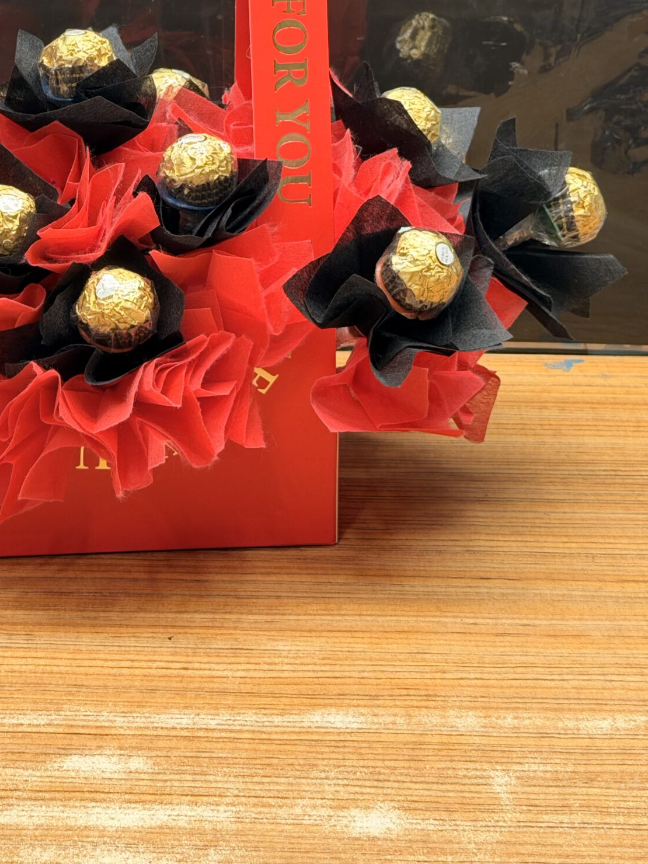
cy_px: 146
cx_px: 91
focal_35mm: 83
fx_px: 2072
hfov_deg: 17.6
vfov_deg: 23.1
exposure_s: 1/100
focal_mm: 6.76
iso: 160
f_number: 1.78
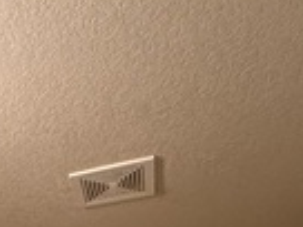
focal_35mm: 66
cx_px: -118
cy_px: 510
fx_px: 578
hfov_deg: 24.5
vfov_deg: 15.4
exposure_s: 1/120
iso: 320
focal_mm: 2.22
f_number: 2.2
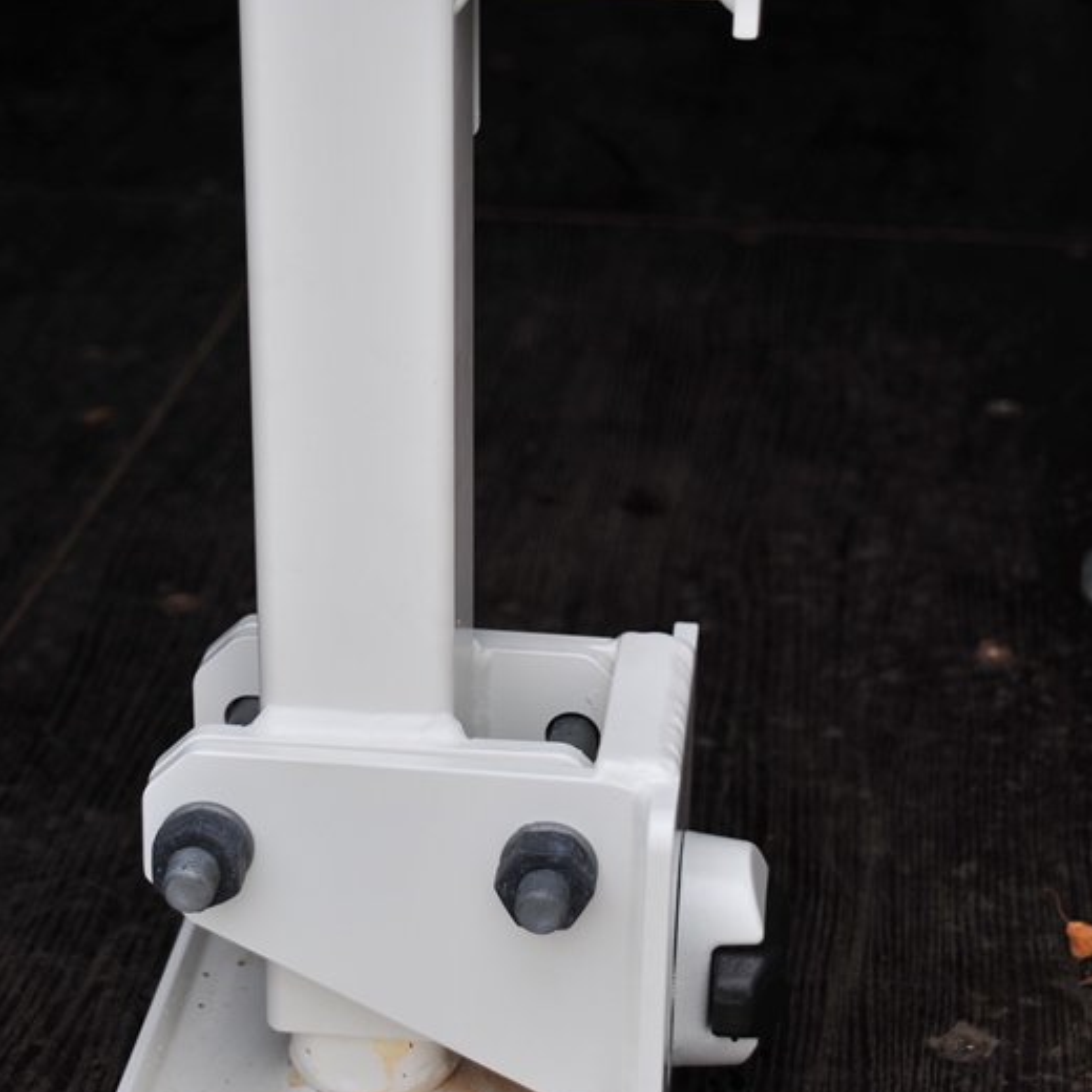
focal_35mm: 87
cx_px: 497
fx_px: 3105
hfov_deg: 19.9
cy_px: 384
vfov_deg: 19.9
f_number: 5
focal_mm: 52
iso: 200
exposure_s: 1/160
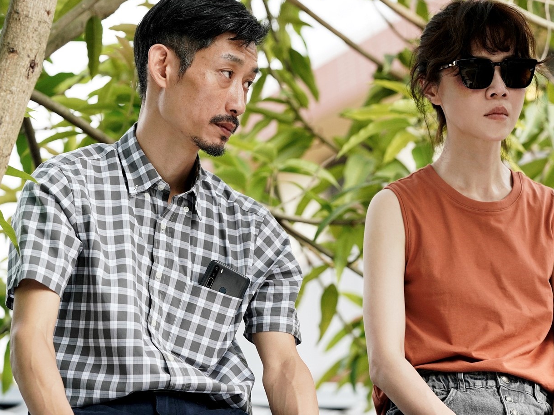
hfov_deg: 11.4
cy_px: 193
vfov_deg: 8.5
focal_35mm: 174
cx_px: 325
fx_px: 2785
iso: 400
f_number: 4
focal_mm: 138
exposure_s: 1/500
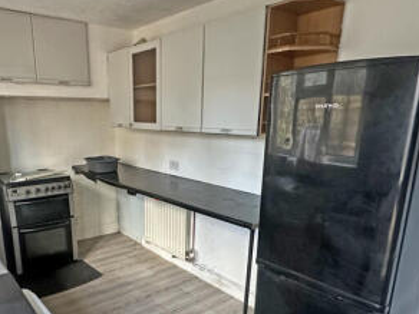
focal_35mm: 28
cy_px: 204
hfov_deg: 62.8
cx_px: 164
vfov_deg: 49.1
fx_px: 339
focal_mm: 2.22
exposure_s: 1/60
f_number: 2.2
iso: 400
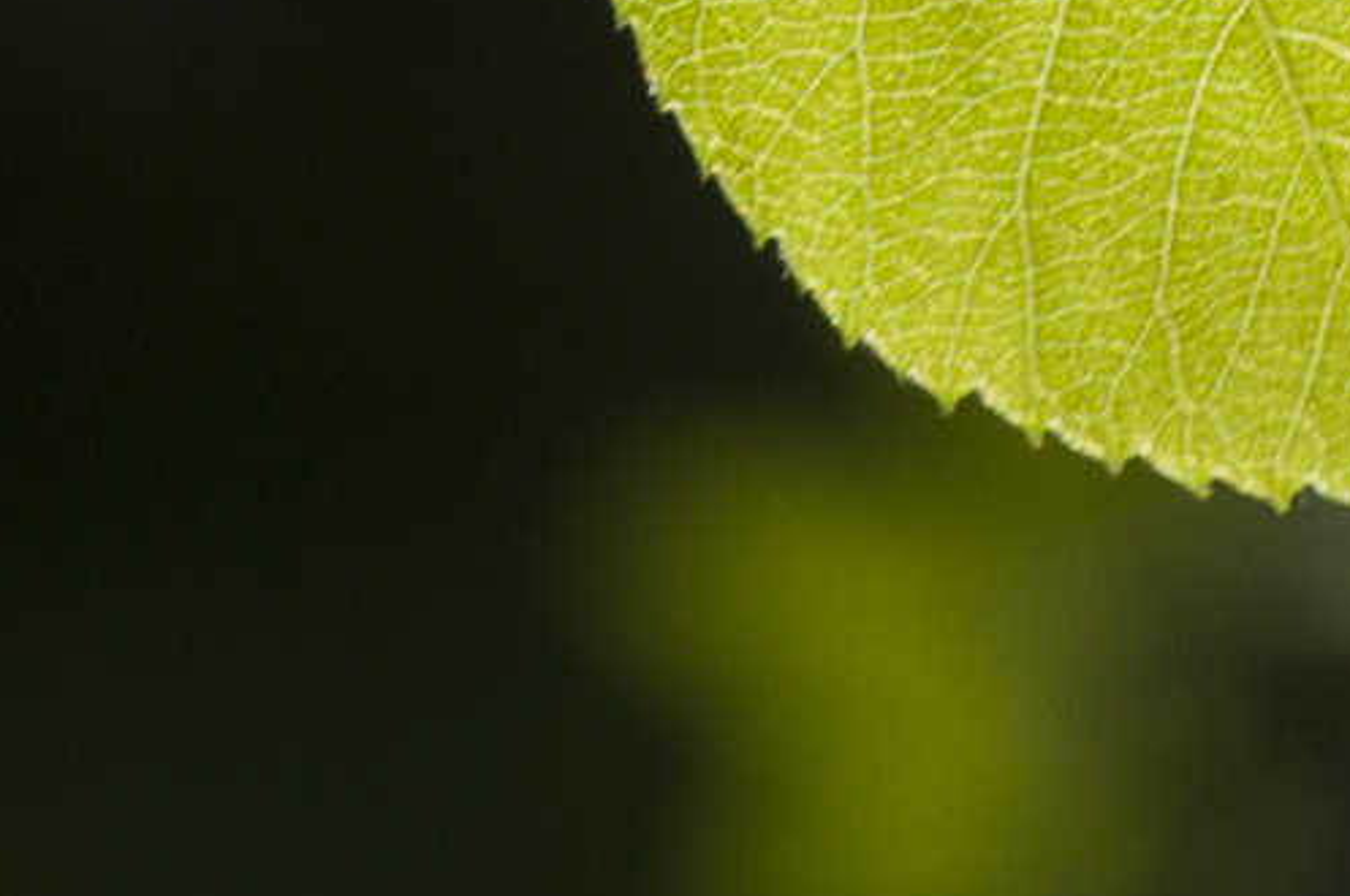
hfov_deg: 3.2
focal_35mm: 636
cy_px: -1127
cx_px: 736
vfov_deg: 2.1
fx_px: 23819
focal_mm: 70
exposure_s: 1/500
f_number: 5.6
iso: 200
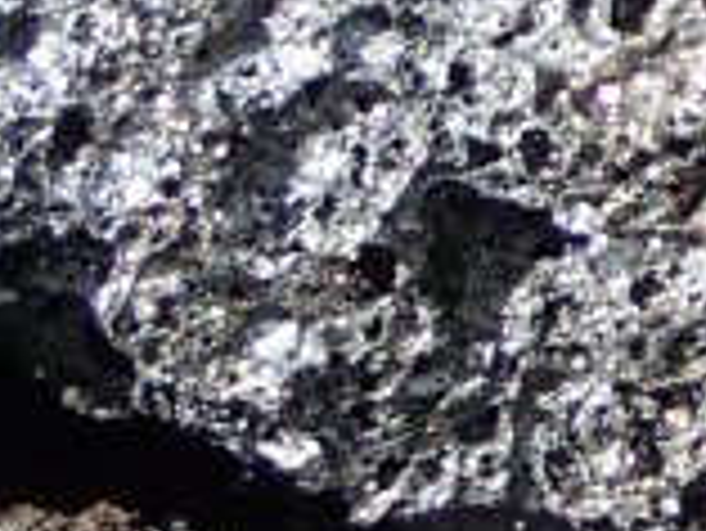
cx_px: 1740
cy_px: -598
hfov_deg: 4.7
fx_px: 8430
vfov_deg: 3.6
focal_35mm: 413
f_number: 5
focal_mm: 11.78
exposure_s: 1/200
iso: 100
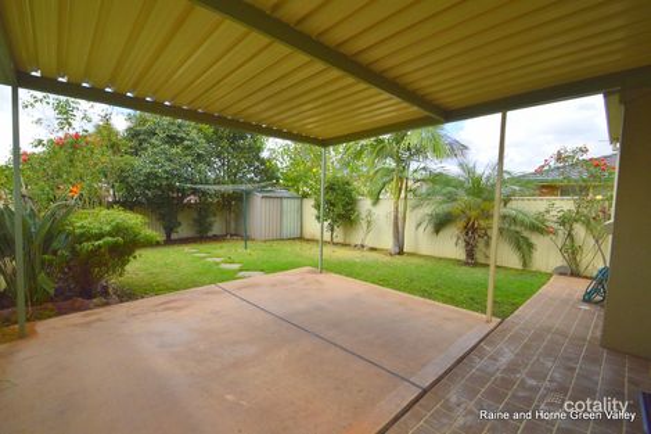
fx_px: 271
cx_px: 326
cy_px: 217
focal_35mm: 15
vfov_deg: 77.3
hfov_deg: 100.4
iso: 400
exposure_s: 1/400
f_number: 11
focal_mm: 10
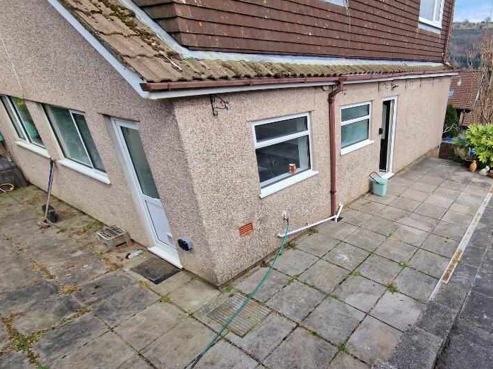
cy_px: 218
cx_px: 358
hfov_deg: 79.5
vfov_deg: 68.1
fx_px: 270
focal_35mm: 19
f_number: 2.2
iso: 50
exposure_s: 1/1012
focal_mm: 2.2
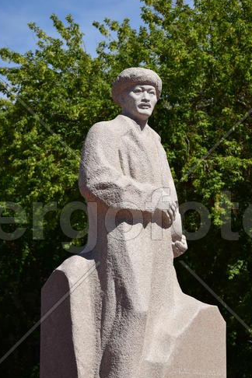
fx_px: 1165
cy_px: 221
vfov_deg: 18.4
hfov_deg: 12.3
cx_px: 140
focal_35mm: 111
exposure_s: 1/640
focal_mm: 62
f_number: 6.3
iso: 100
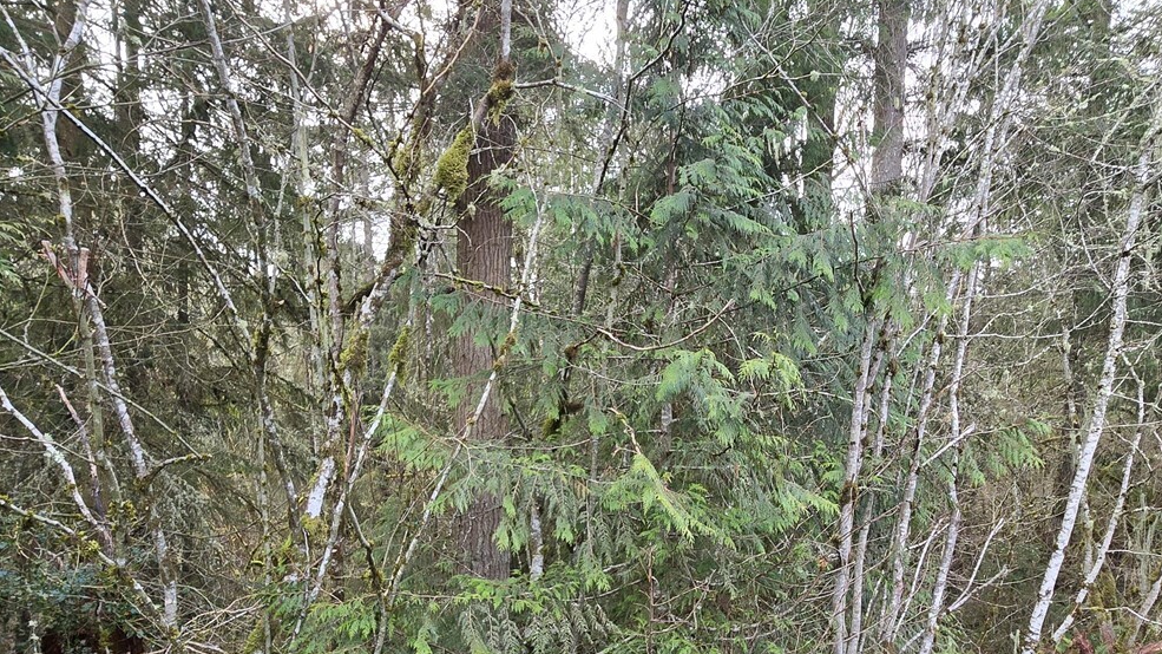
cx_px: 622
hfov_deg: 78.6
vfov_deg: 47.5
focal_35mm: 23
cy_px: 497
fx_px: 709
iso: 64
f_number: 2.2
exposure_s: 1/120
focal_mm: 2.2
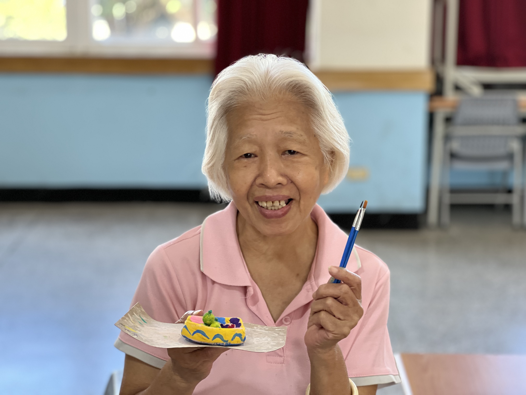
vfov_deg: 19.1
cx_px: 263
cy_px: 198
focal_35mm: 77
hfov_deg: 25.3
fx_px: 1170
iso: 160
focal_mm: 9
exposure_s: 1/60
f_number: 2.8
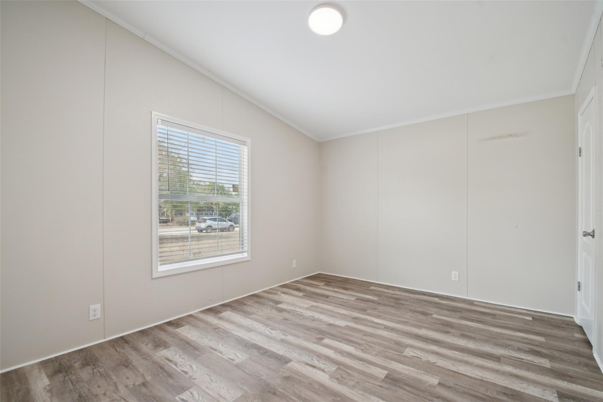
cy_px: 201
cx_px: 302
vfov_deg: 77.3
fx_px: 251
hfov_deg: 100.4
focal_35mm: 15
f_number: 8
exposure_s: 1/30
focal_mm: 10
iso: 400
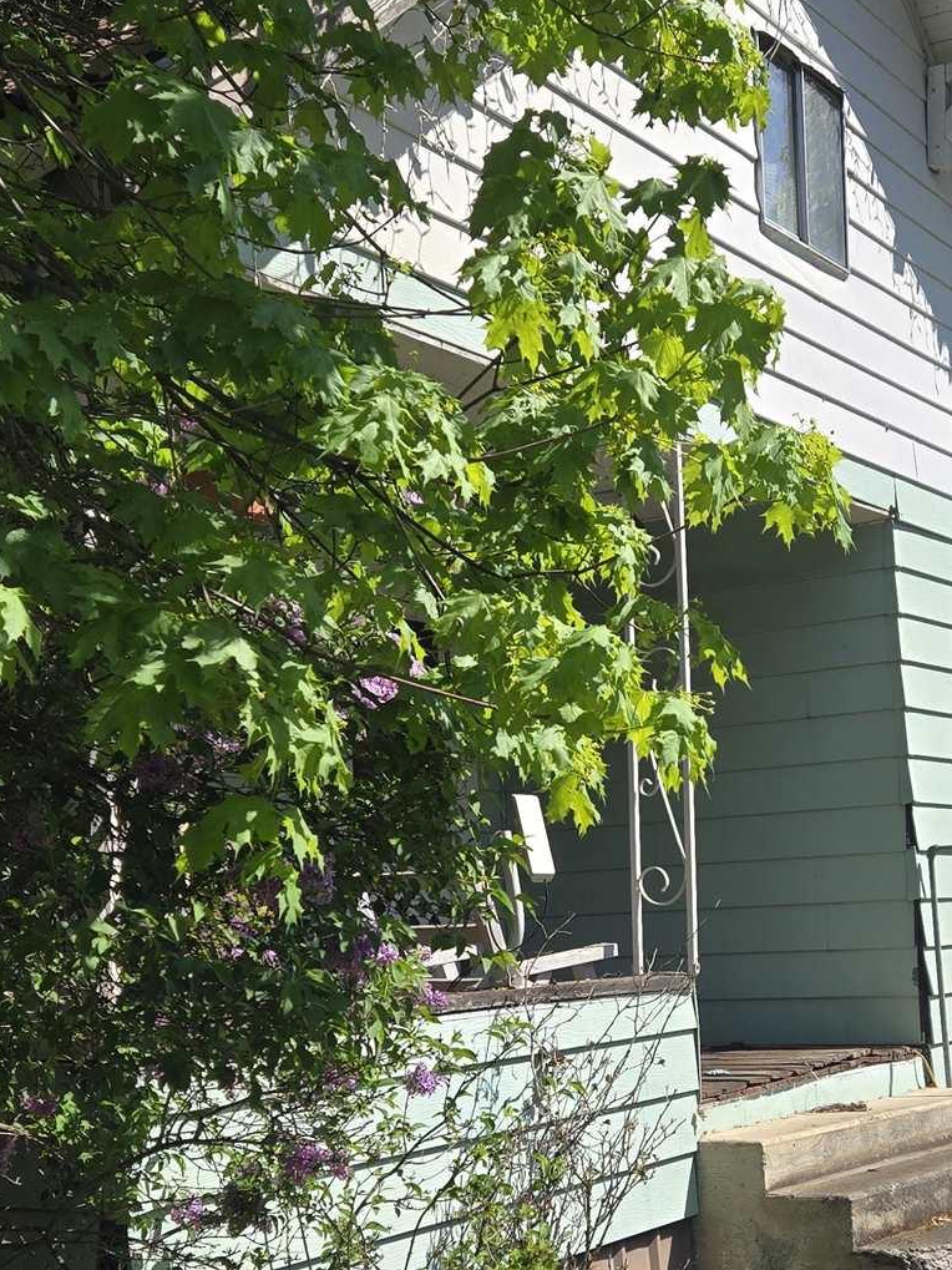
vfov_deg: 36.7
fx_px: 1907
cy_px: 771
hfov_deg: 27.7
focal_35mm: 52
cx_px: 693
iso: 25
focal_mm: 5.4
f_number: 1.8
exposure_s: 1/1476
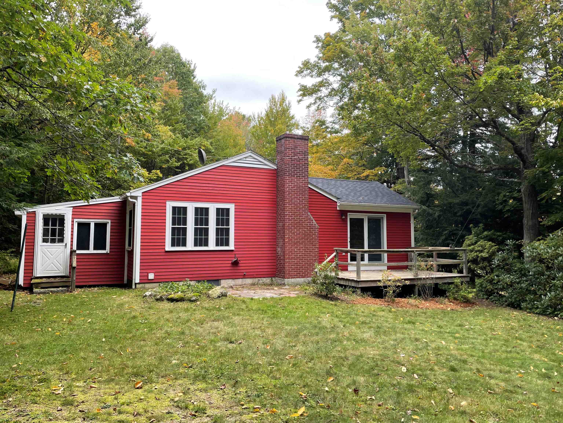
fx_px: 423
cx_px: 282
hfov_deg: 67.3
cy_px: 212
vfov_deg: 53.1
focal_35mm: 26
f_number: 1.6
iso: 32
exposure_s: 1/317
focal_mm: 4.2
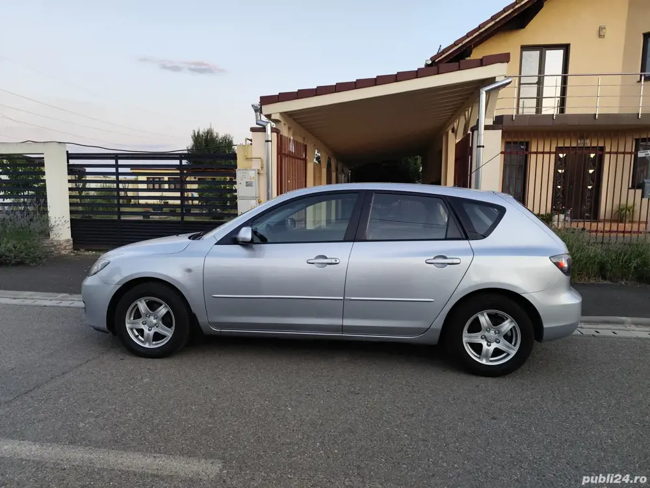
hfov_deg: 73.9
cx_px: 325
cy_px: 244
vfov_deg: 58.9
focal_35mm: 23
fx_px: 432
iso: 200
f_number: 1.65
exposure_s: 1/100
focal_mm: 6.19
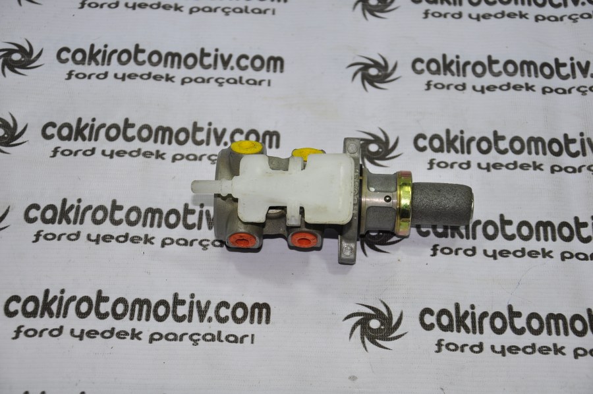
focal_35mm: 78
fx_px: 1283
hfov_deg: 26.0
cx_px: 296
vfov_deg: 17.5
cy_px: 197
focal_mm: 52
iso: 200
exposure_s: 1/60
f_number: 5
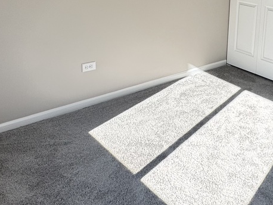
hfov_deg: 41.4
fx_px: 347
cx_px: 212
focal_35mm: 44
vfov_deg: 31.7
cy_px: 30
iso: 40
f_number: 2.2
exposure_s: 1/340
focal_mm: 2.22
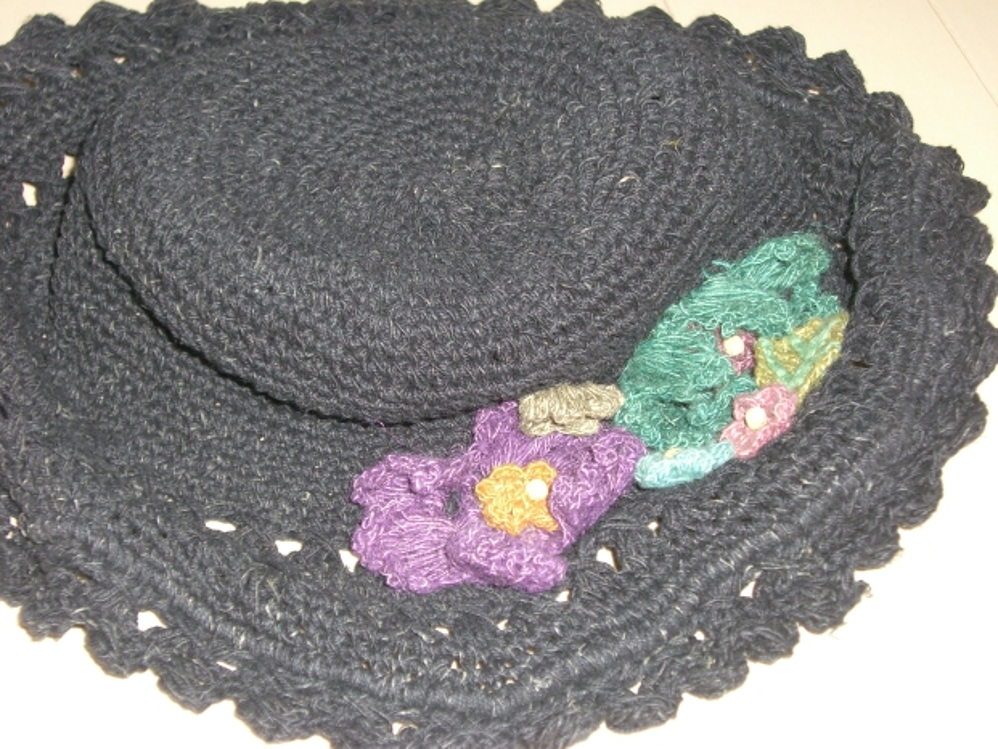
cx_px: 487
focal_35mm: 68
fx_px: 1961
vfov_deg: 21.6
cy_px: 366
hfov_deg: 28.6
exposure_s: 1/60
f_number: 3.6
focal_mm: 10.7
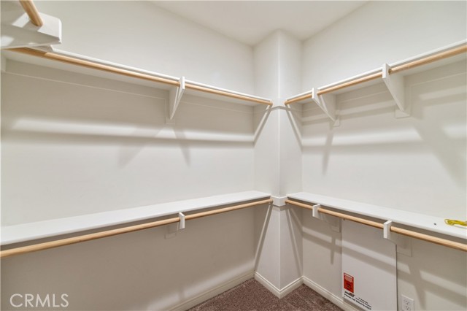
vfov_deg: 81.1
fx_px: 182
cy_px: 156
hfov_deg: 104.3
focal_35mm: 14
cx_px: 234
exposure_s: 1/125
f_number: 2.8
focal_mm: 14
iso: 400
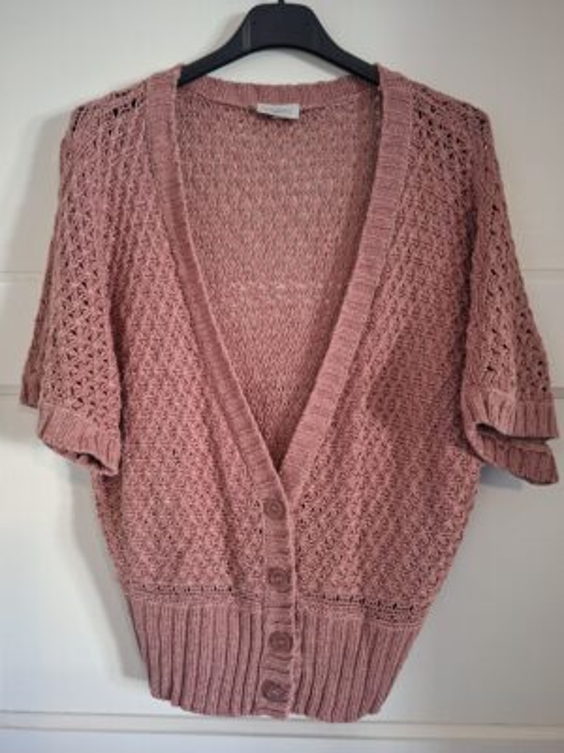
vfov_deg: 73.9
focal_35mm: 23
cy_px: 376
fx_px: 500
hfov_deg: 58.9
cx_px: 282
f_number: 1.8
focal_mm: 5.54
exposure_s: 1/25
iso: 500
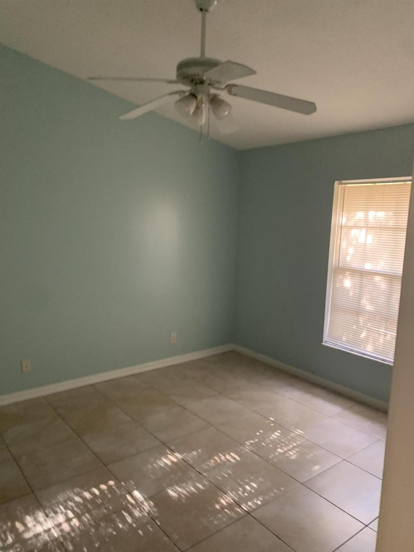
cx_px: 207
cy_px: 276
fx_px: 415
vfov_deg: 67.3
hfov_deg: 53.1
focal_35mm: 26
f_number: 1.8
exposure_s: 1/40
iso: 400
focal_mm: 4.25
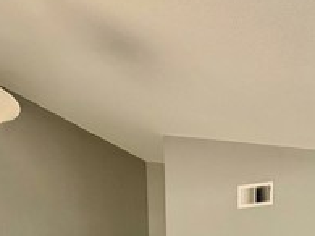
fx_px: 418
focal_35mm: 46
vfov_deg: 23.9
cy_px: 365
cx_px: 320
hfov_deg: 36.7
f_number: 2.2
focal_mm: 2.22
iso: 100
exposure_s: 1/120
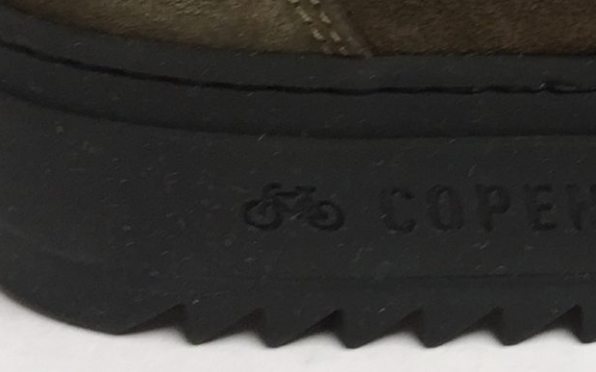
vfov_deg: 9.8
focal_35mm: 127
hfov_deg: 14.9
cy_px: -294
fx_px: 2062
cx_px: 971
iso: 32
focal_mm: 4.15
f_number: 2.2
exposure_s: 1/50
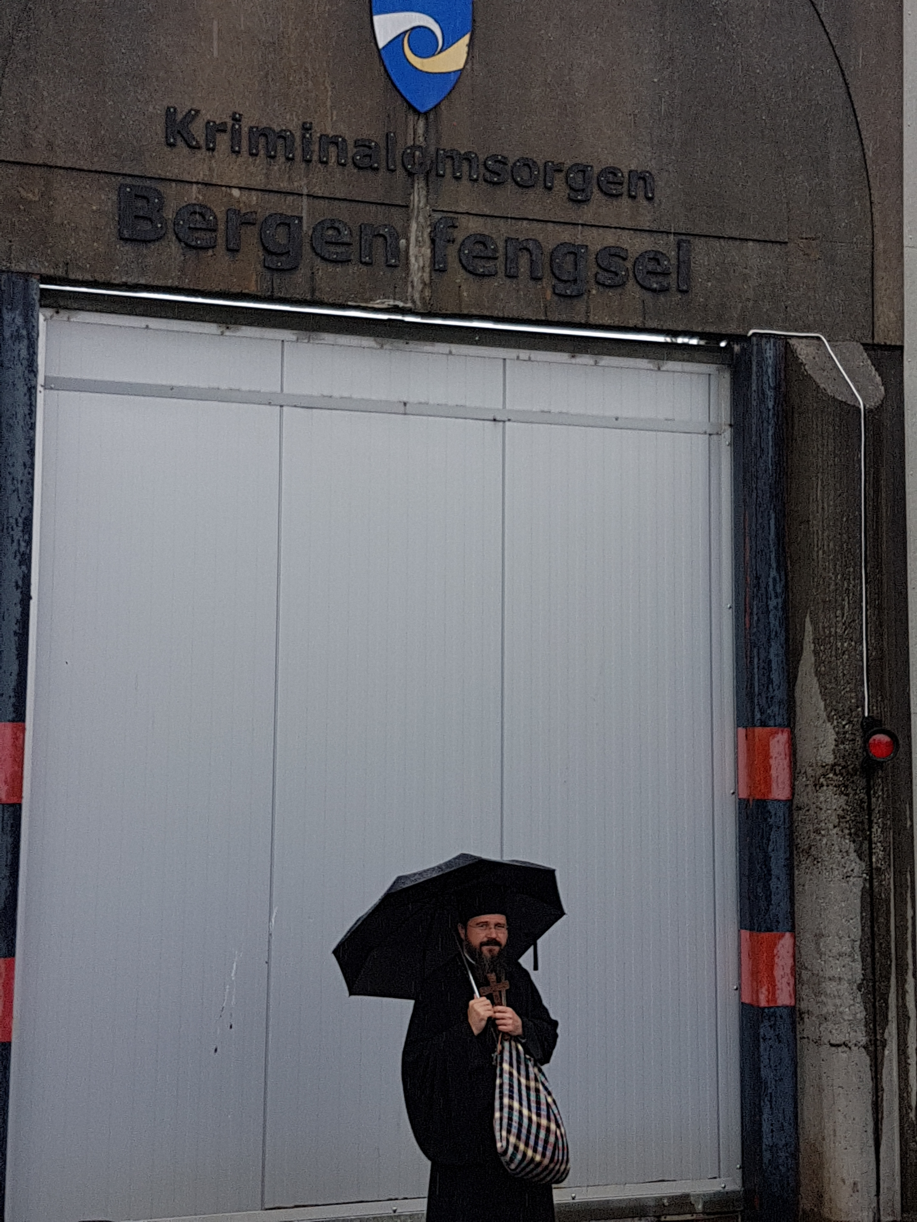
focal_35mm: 26
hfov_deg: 53.1
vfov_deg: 67.3
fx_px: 918
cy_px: 611
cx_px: 458
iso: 40
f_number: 1.7
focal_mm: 4.2
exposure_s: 1/387
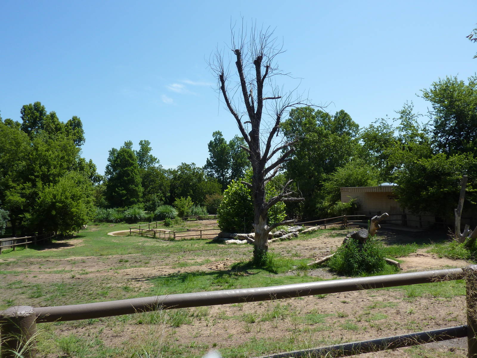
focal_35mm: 25
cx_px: 238
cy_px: 179
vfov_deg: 54.9
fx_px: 344
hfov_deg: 69.4
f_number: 4
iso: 80
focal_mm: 4.1
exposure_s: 1/500
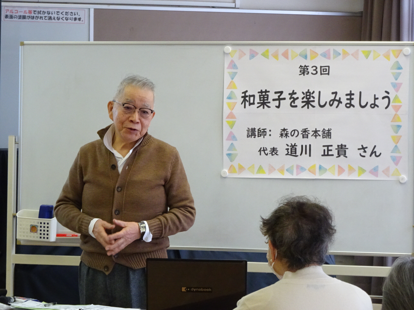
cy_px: 155
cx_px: 207
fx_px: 2260
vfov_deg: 7.9
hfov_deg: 10.5
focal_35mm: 189
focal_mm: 32.24
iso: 800
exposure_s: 1/25
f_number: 5.6
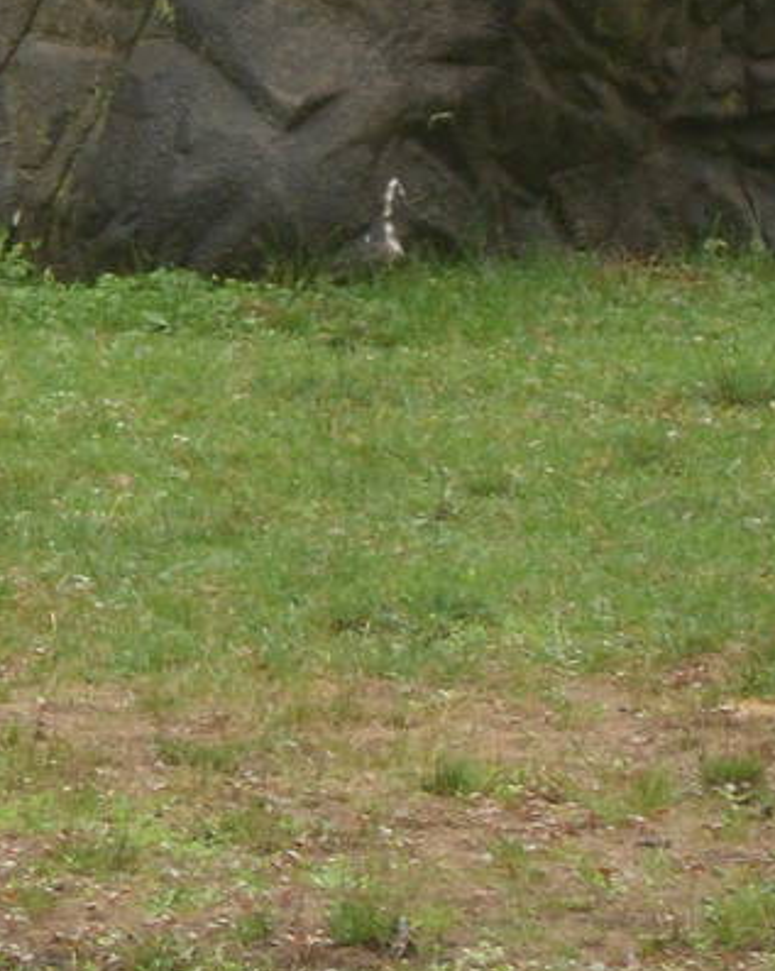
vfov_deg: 2.4
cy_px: -110
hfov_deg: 1.9
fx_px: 22705
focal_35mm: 791
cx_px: -1000
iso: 80
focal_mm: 36.2
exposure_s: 1/60
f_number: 5.6
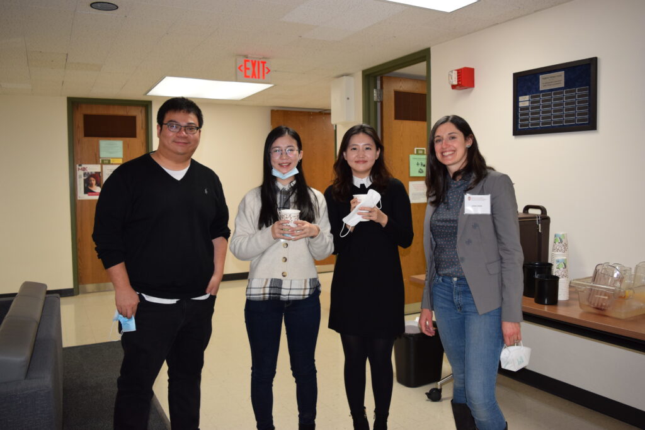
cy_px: 215
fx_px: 538
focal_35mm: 30
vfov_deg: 43.6
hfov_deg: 61.9
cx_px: 322
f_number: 5
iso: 800
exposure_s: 1/100
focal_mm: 20
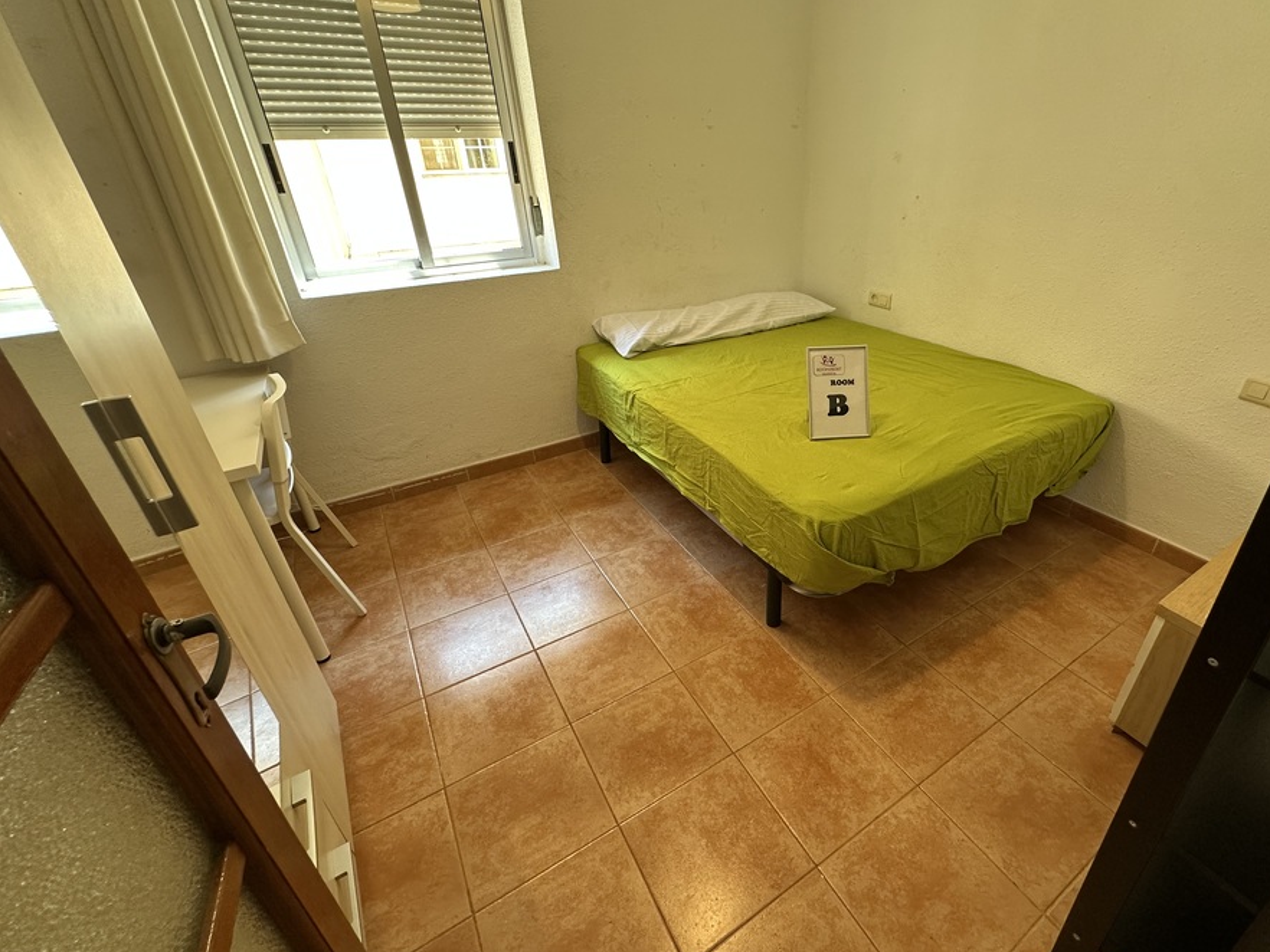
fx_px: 587
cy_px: 450
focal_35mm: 16
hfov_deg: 93.9
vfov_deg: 78.1
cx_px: 724
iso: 160
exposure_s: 1/99
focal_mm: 2.22
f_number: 2.2
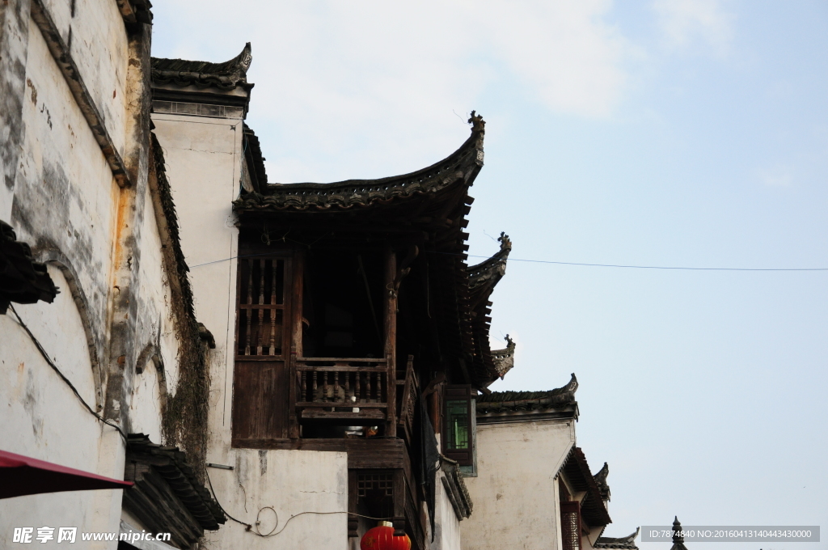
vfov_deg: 22.6
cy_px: 275
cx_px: 414
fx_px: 1378
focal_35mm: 60
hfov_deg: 33.4
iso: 800
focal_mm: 40
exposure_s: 1/2000
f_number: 5
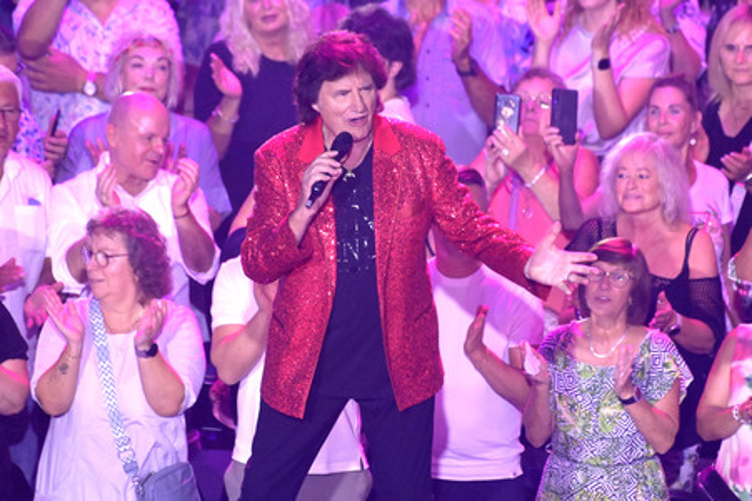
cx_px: 376
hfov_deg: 4.1
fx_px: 10437
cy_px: 250
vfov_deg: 2.7
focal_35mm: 500
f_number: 5.6
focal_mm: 500
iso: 16000
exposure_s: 1/400
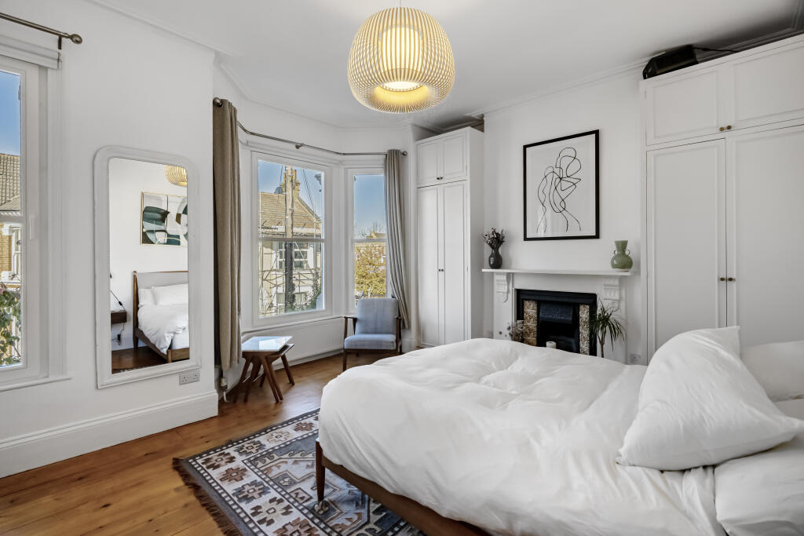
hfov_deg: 96.7
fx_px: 357
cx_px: 402
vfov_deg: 73.8
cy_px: 268
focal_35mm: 16
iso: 1000
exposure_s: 1/1000
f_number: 8
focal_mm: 16
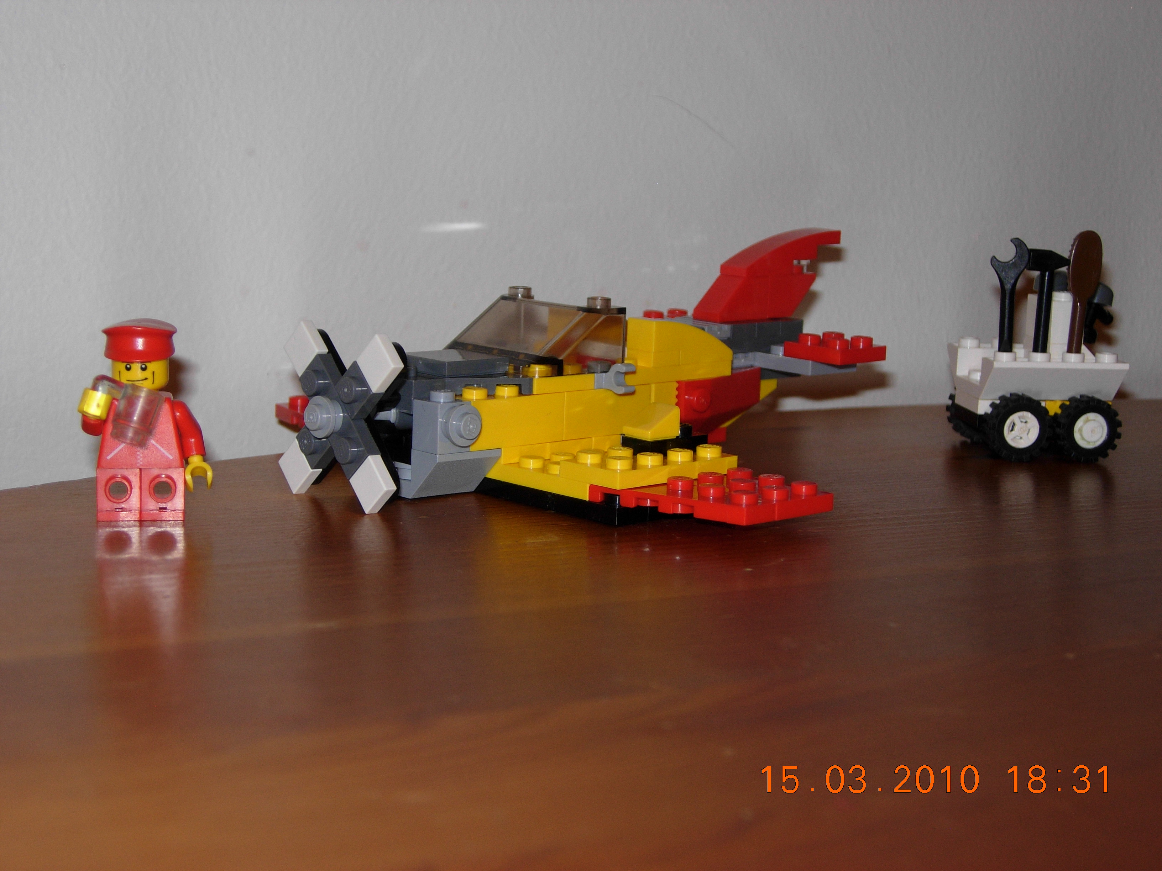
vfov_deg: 23.7
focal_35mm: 62
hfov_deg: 31.2
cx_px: 581
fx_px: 2081
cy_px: 436
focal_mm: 12.9
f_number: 3.5
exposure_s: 1/45.2
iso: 50
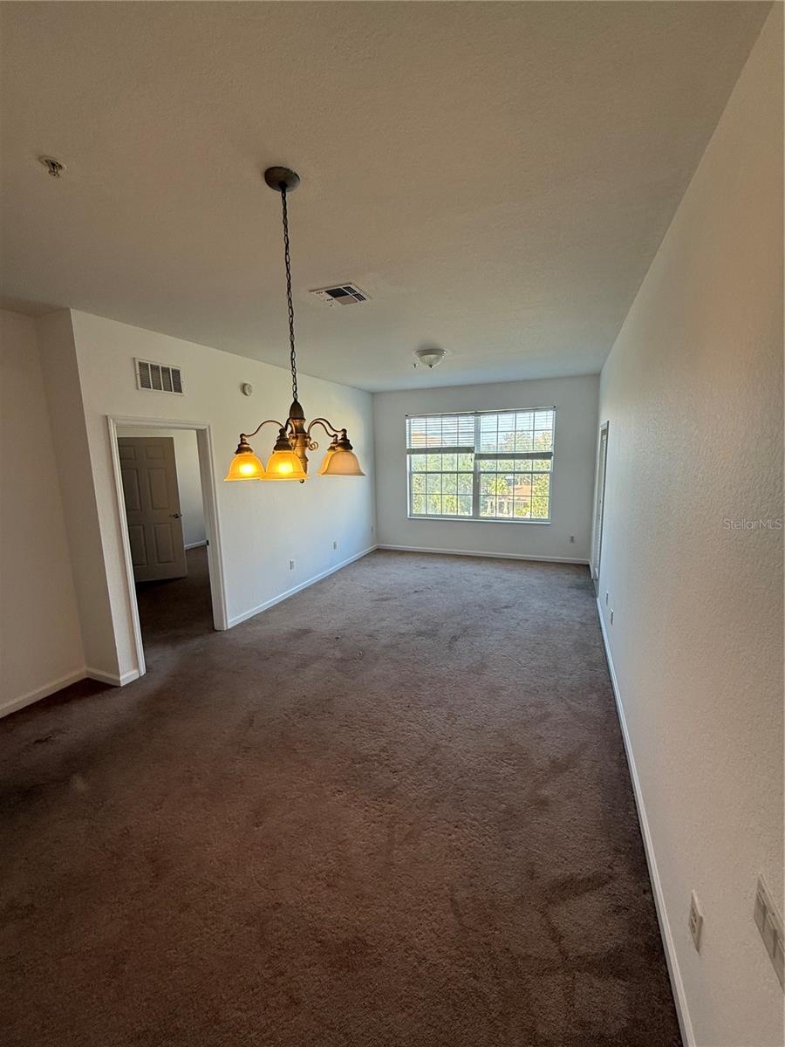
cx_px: 392
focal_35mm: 14
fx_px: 423
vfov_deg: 102.1
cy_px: 524
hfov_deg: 85.7
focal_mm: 2.22
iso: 100
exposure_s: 1/120
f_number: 2.2
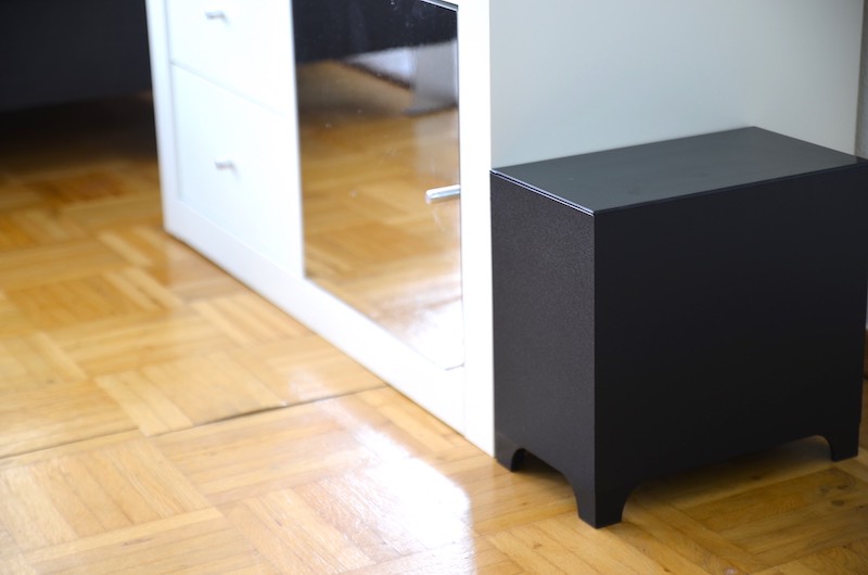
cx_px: 434
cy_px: 288
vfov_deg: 18.1
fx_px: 1805
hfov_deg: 27.0
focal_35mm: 75
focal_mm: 50
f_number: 2.8
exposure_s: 1/2.5
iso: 100
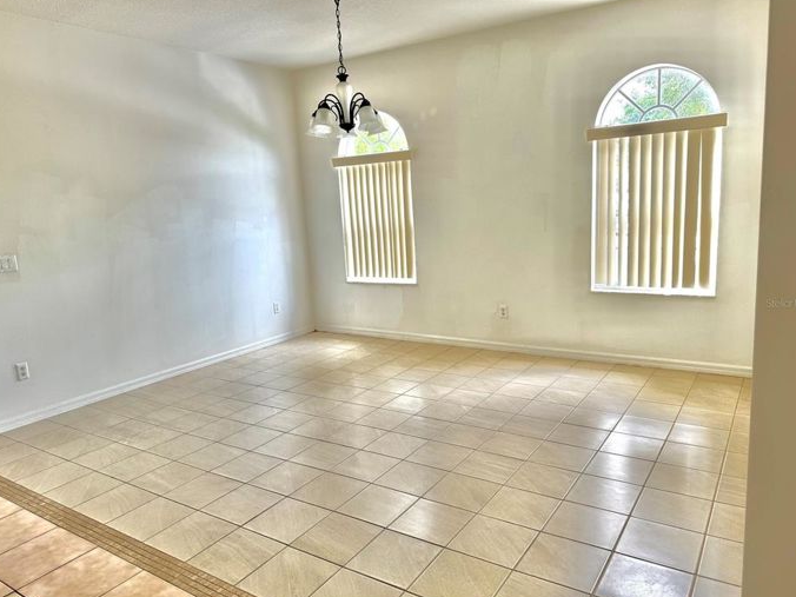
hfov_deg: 69.4
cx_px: 400
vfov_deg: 54.9
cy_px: 303
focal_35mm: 25
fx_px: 575
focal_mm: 6.76
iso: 64
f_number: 1.78
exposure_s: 1/143
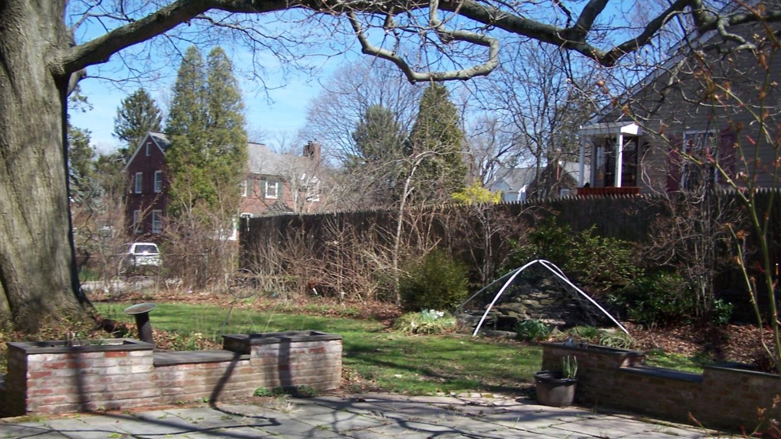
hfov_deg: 48.4
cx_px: 389
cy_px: 293
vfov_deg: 28.2
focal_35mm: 42
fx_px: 870
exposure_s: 1/750
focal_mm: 6.3
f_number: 2.8
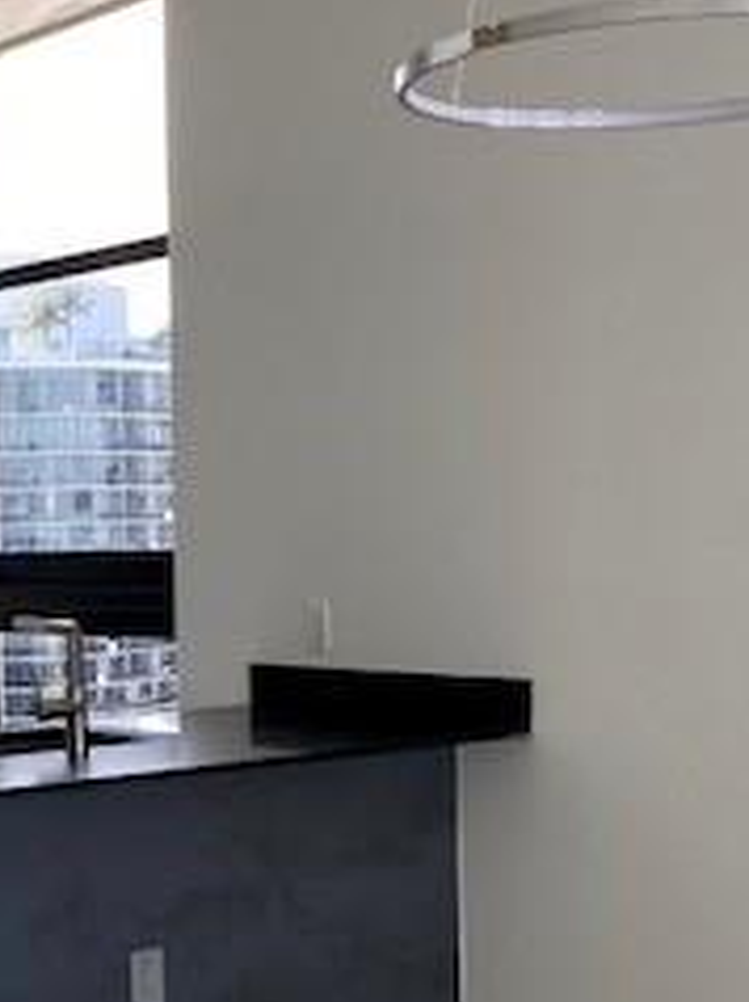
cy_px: 733
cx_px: 97
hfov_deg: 20.6
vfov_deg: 27.5
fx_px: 2023
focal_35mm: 70
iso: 50
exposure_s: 1/120
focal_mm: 4.25
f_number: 1.8
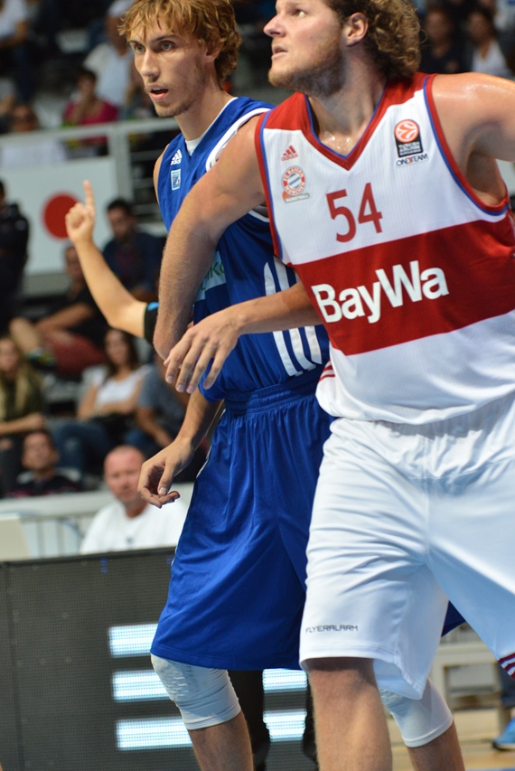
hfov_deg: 5.7
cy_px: 380
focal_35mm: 240
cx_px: 263
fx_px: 5141
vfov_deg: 8.6
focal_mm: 200
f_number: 6.3
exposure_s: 1/320
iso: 2500
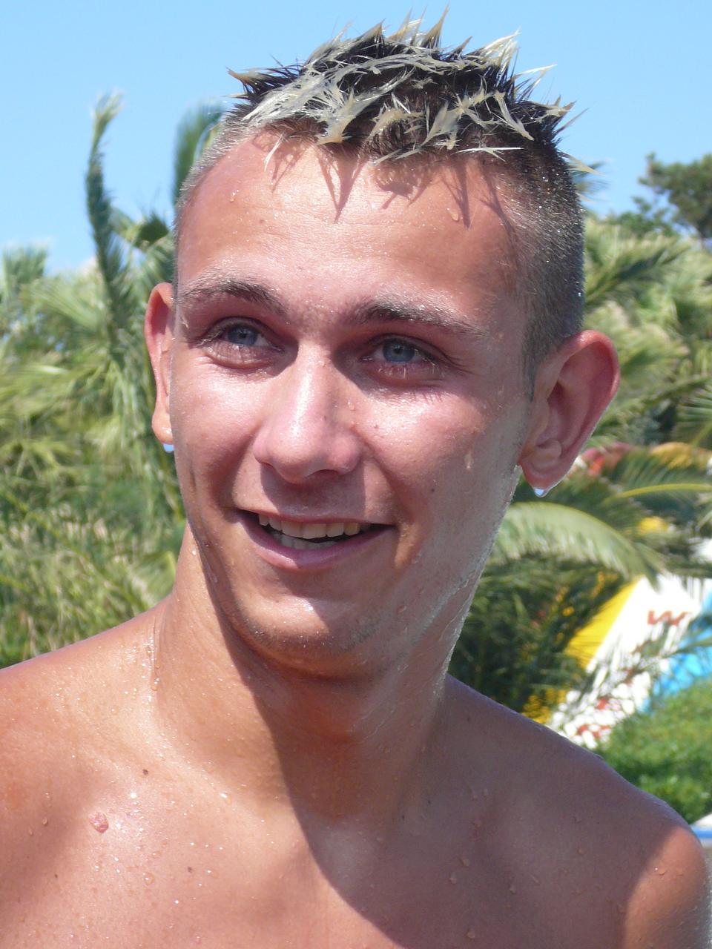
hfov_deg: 12.0
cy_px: 474
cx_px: 356
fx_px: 3401
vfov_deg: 15.9
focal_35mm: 124
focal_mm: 16.8
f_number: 5.6
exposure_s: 1/320
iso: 100
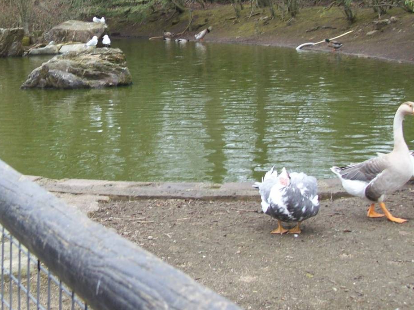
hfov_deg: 24.8
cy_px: 57
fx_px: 933
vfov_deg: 18.7
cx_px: 105
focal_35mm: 78
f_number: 3
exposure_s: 1/119
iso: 80
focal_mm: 7.6
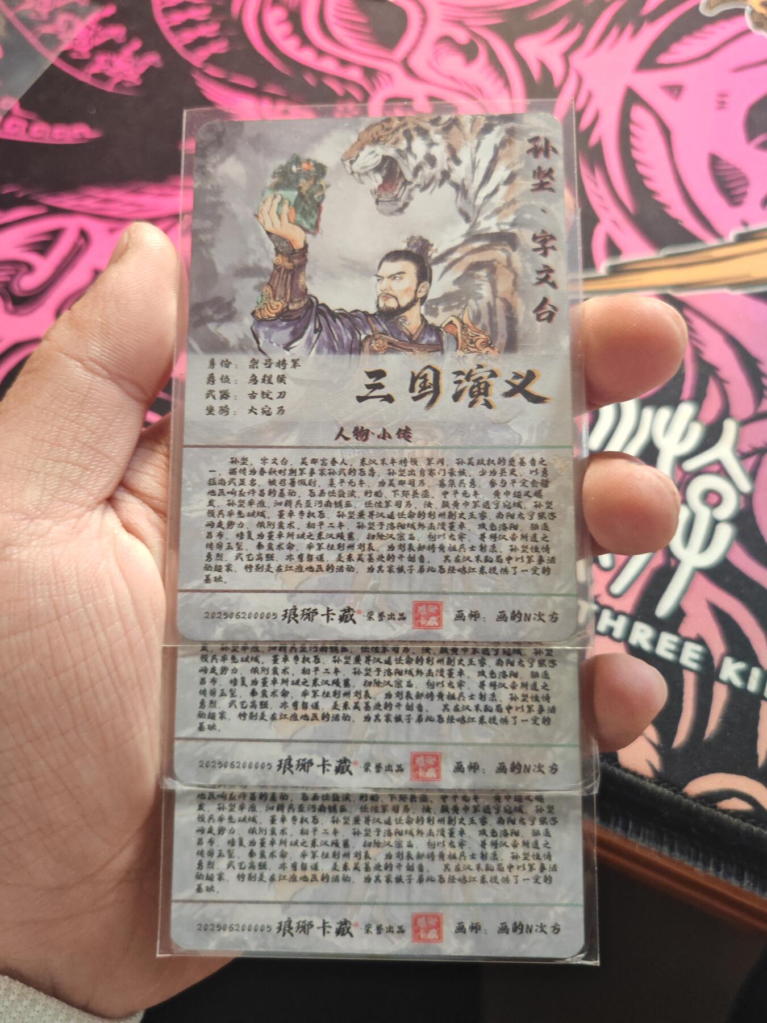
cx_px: 384
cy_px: 512
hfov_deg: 53.1
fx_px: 768
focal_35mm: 26
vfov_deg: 67.3
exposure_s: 1/50
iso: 250
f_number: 1.6
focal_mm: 5.4
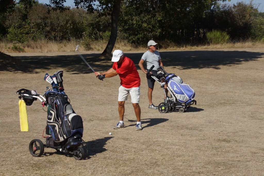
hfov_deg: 27.0
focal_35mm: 75
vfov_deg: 18.2
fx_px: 550
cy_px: 88
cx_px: 132
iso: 100
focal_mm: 50
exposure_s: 1/320
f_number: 9
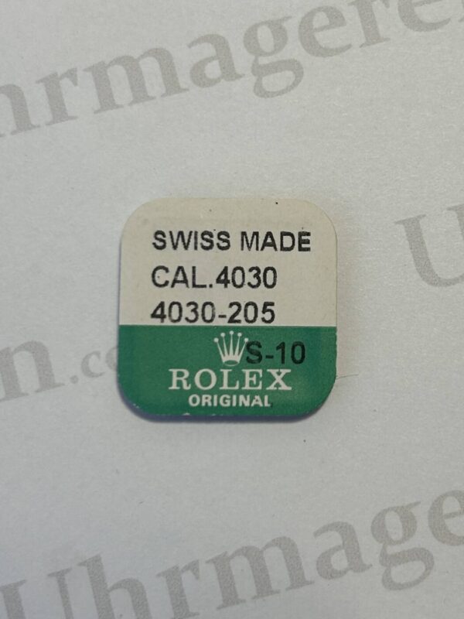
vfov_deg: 67.3
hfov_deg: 53.1
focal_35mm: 26
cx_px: 232
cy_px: 310
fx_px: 465
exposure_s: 1/100
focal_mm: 5.7
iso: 50
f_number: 1.5
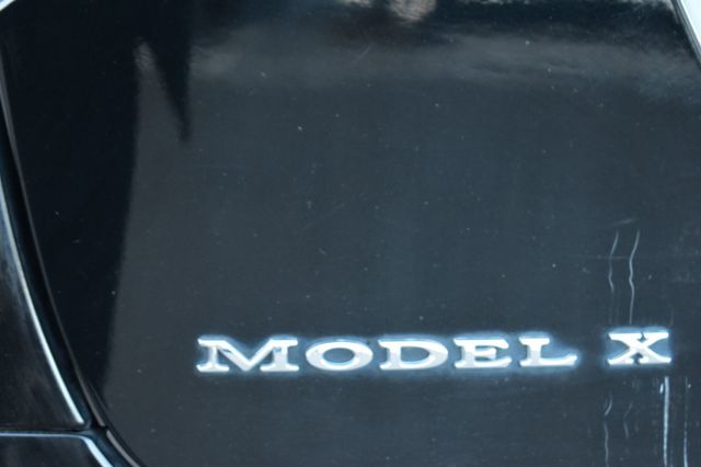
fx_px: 1606
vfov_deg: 16.5
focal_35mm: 82
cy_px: 234
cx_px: 350
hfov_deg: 24.6
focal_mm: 55
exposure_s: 1/10
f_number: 5.6
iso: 1600
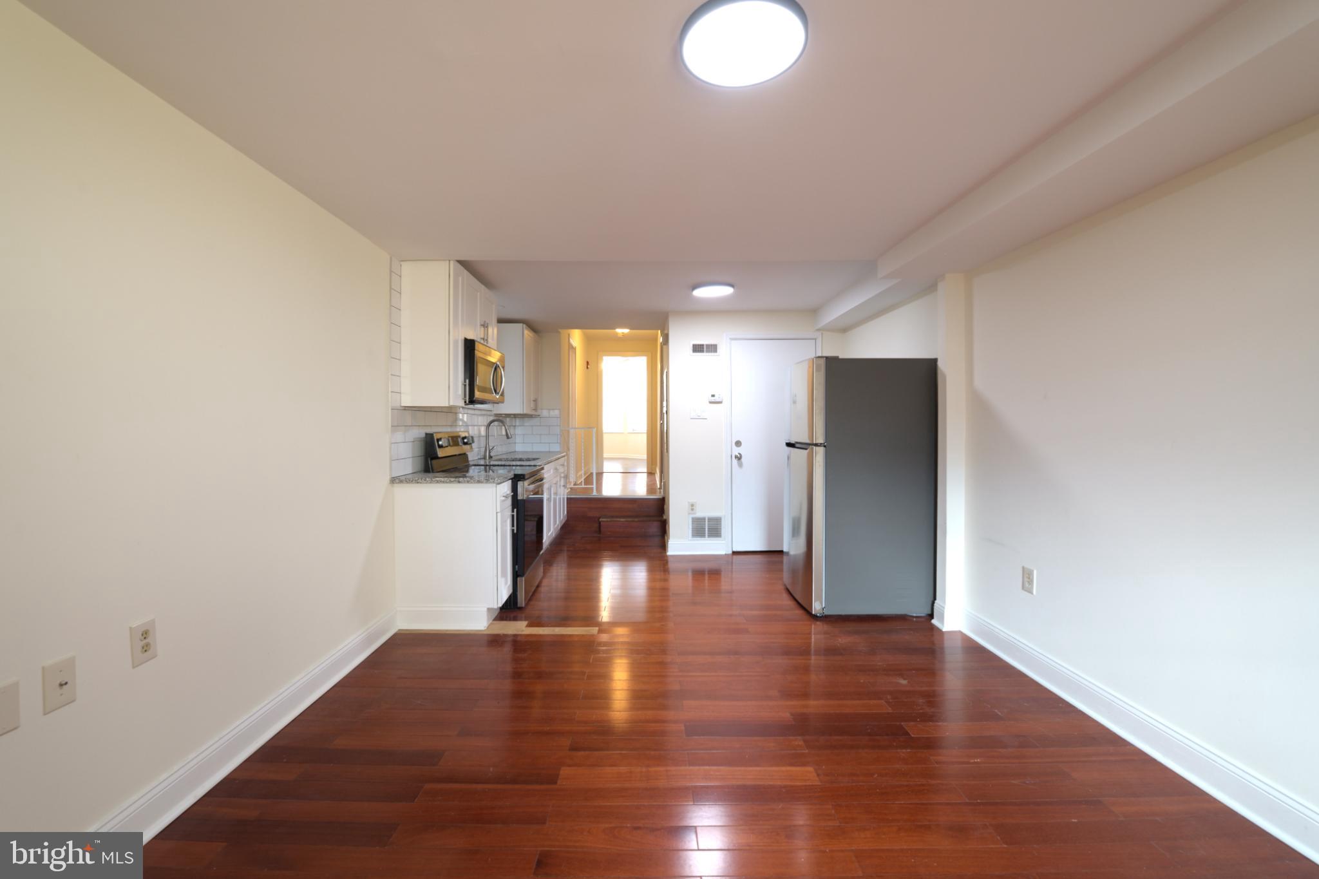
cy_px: 440
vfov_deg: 77.3
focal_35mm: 15
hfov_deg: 100.4
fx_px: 549
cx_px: 660
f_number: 8
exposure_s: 1/5
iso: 200
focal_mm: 15
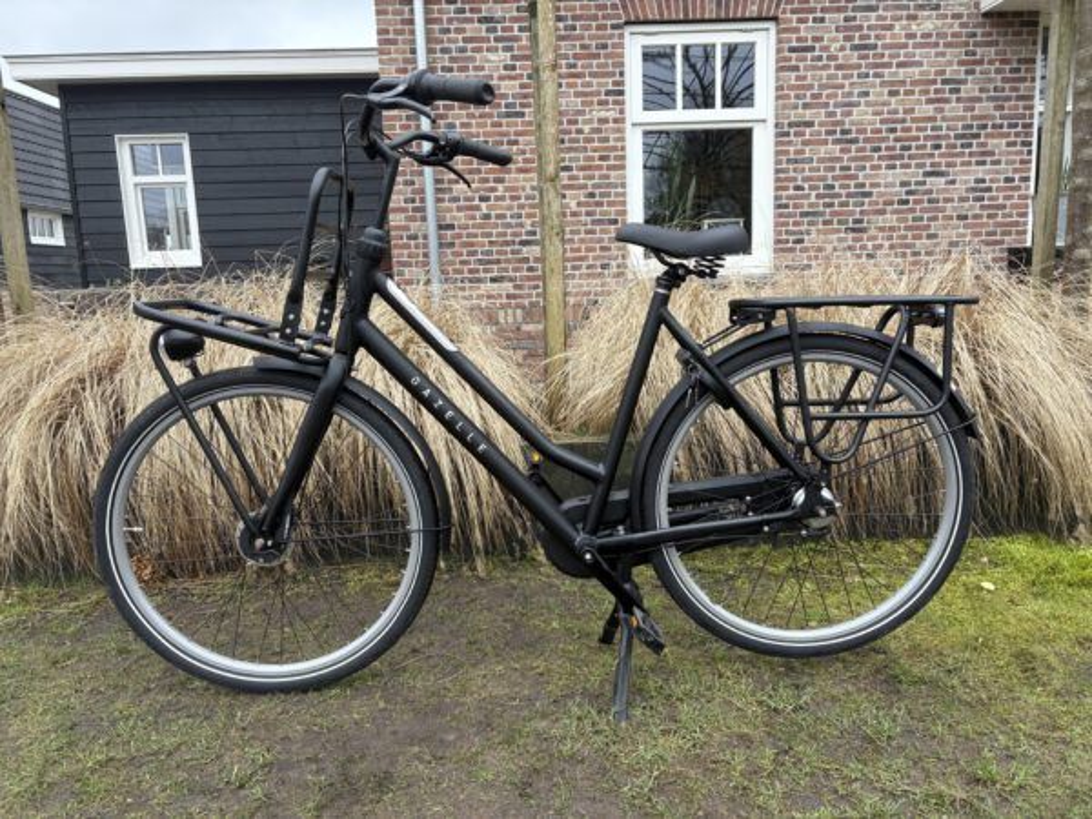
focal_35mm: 26
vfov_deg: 53.1
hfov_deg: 67.3
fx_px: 820
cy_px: 410
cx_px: 546
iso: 40
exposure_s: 1/121
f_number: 1.6
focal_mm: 5.96
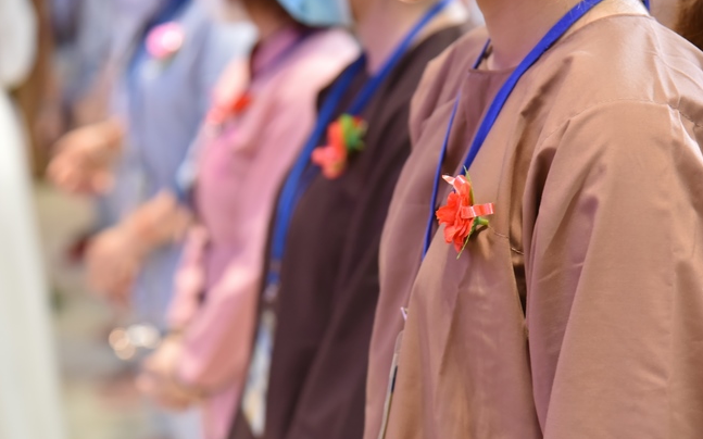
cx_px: 351
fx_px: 2356
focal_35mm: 123
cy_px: 220
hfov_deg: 17.0
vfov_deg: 10.6
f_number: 5
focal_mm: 120
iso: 1250
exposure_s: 1/50
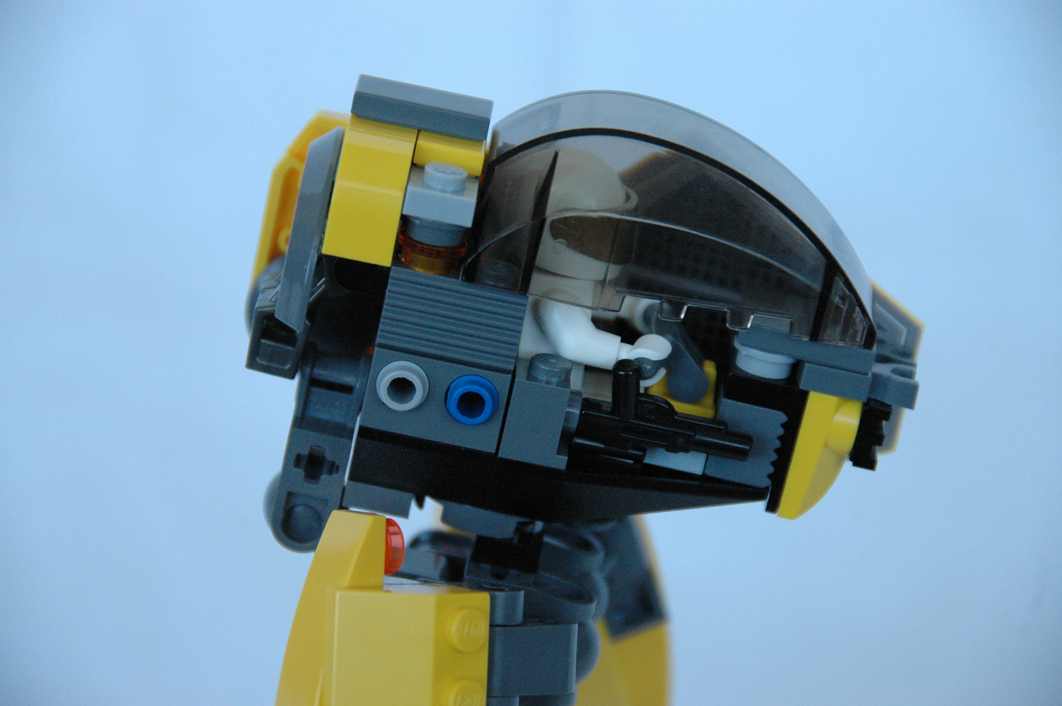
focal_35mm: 300
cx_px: 531
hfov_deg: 6.9
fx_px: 8842
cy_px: 353
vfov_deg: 4.6
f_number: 5.6
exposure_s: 1/80
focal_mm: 200
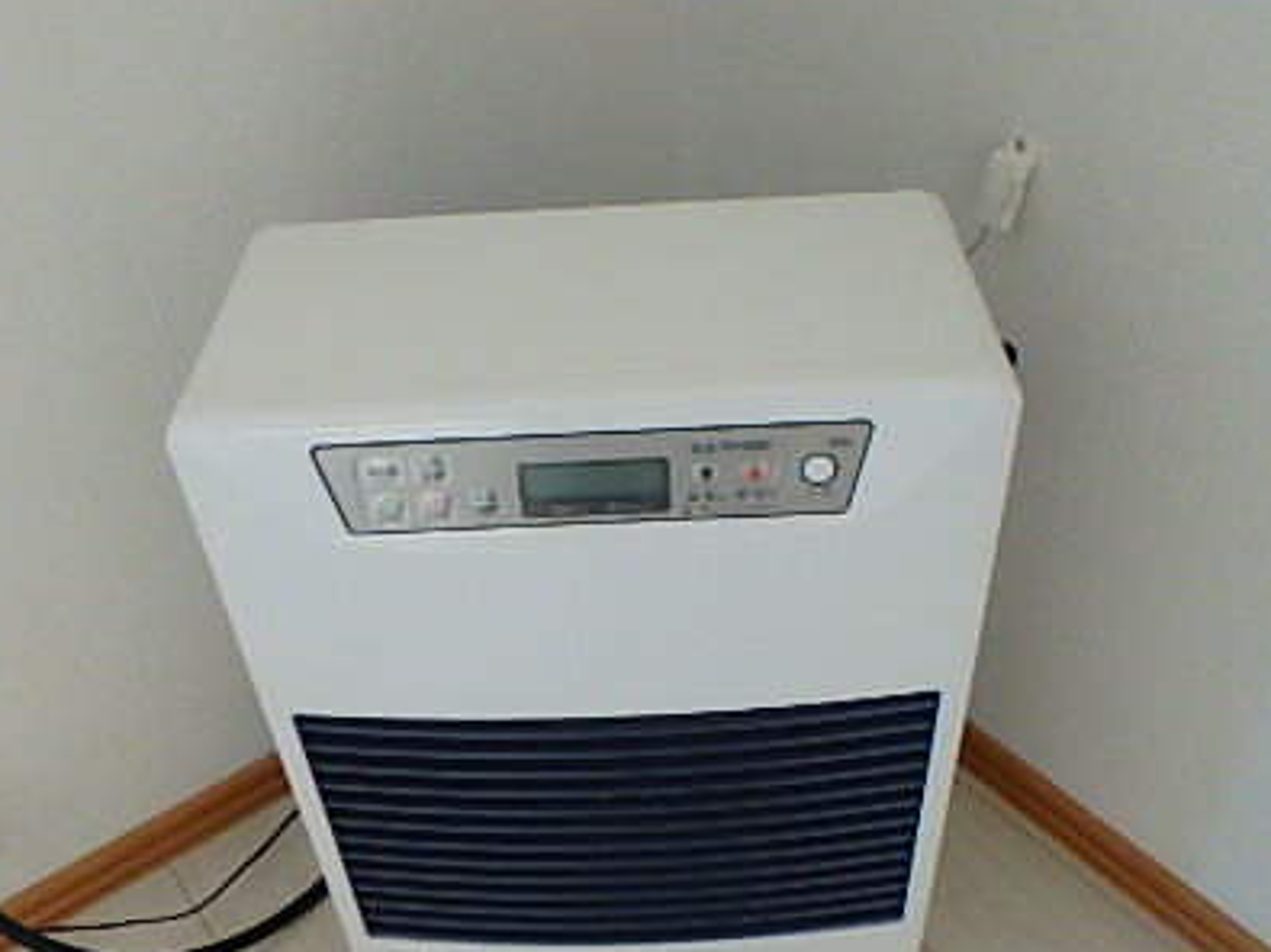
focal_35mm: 34
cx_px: 640
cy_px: 605
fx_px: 1248
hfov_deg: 54.0
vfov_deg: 41.4
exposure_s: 1/30
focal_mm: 3.7
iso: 400
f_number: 3.5
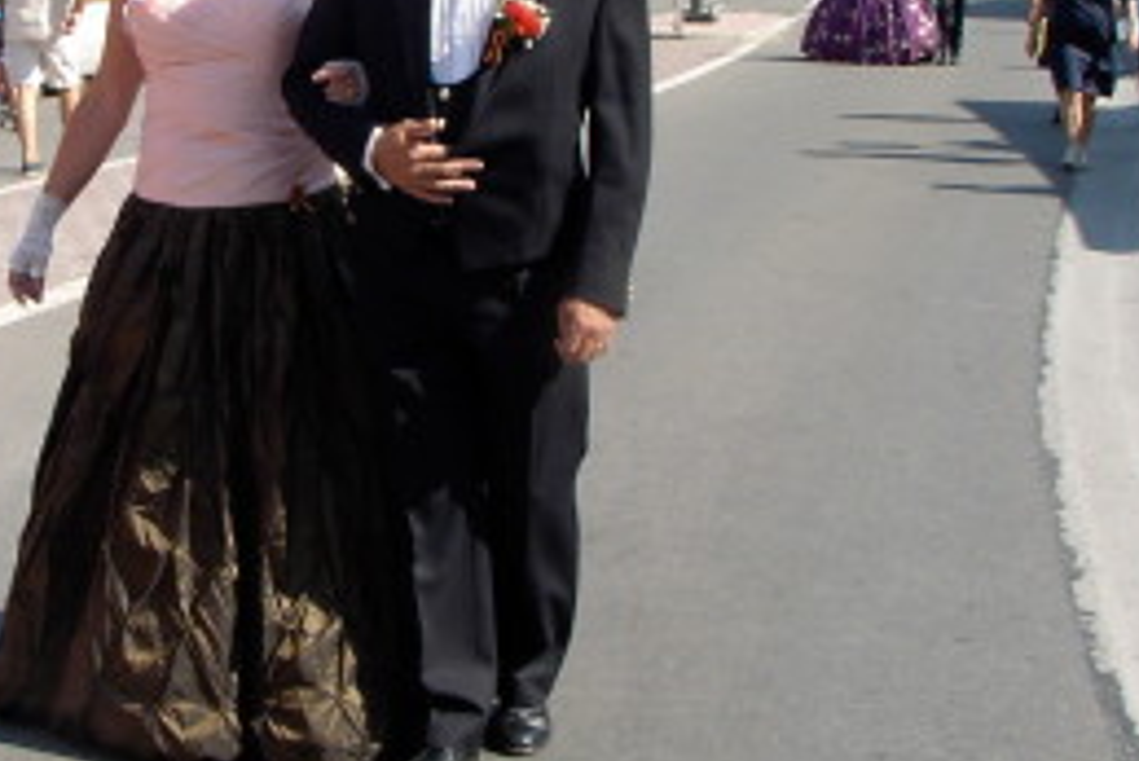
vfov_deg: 17.6
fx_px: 2437
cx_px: 286
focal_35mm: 77
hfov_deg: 26.0
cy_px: 180
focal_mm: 6.2
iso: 70
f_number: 5
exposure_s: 1/220
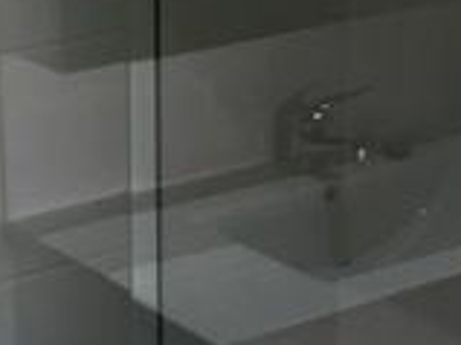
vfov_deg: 12.6
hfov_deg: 16.8
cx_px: 125
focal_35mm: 117
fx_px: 1557
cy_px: 212
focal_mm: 4.15
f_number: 2.2
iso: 32
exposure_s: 1/33
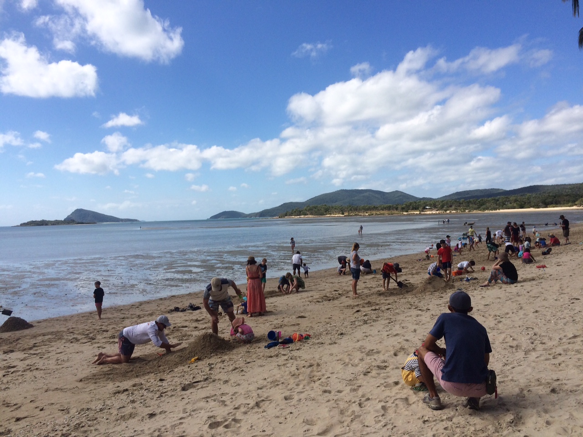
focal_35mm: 29
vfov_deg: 48.2
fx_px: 488
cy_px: 218
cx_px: 292
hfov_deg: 61.7
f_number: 2.2
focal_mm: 4.15
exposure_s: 1/3425
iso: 32
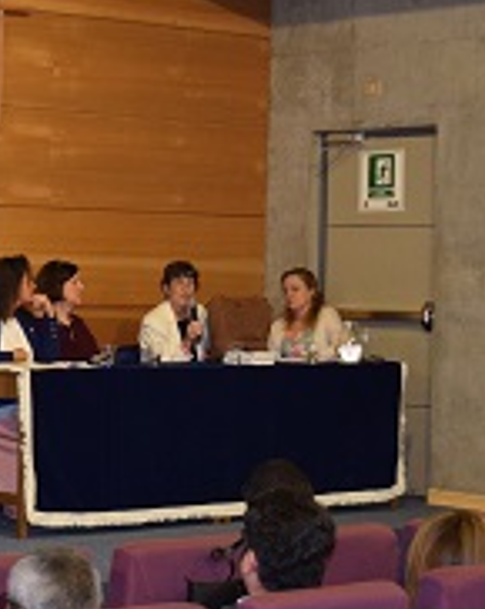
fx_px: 2070
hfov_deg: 13.3
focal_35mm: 115
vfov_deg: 16.7
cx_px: 85
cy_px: 336
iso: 1600
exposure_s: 1/60
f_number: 4.5
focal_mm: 35
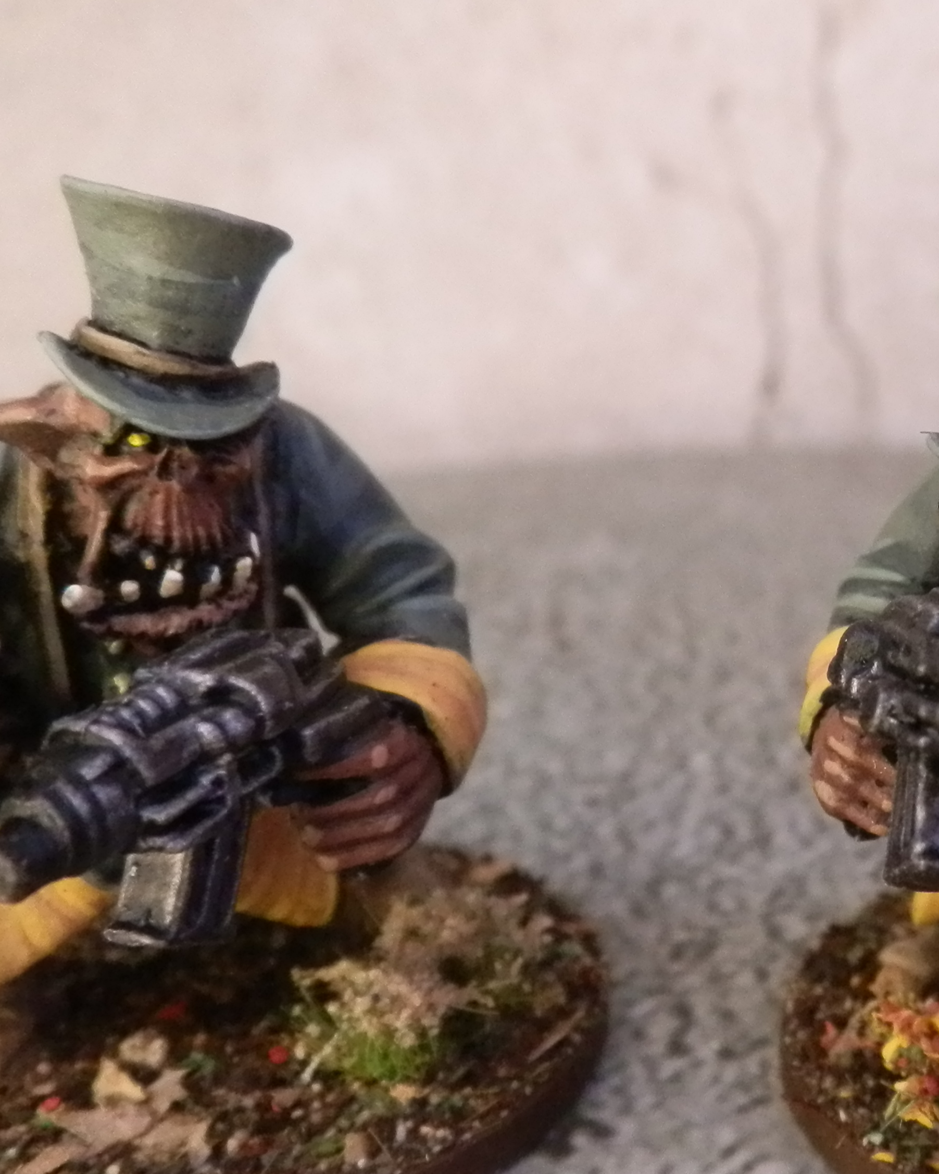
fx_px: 1807
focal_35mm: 52
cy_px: 598
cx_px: 944
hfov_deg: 27.4
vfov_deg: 36.0
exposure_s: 1/100
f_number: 3.1
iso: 400
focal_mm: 5
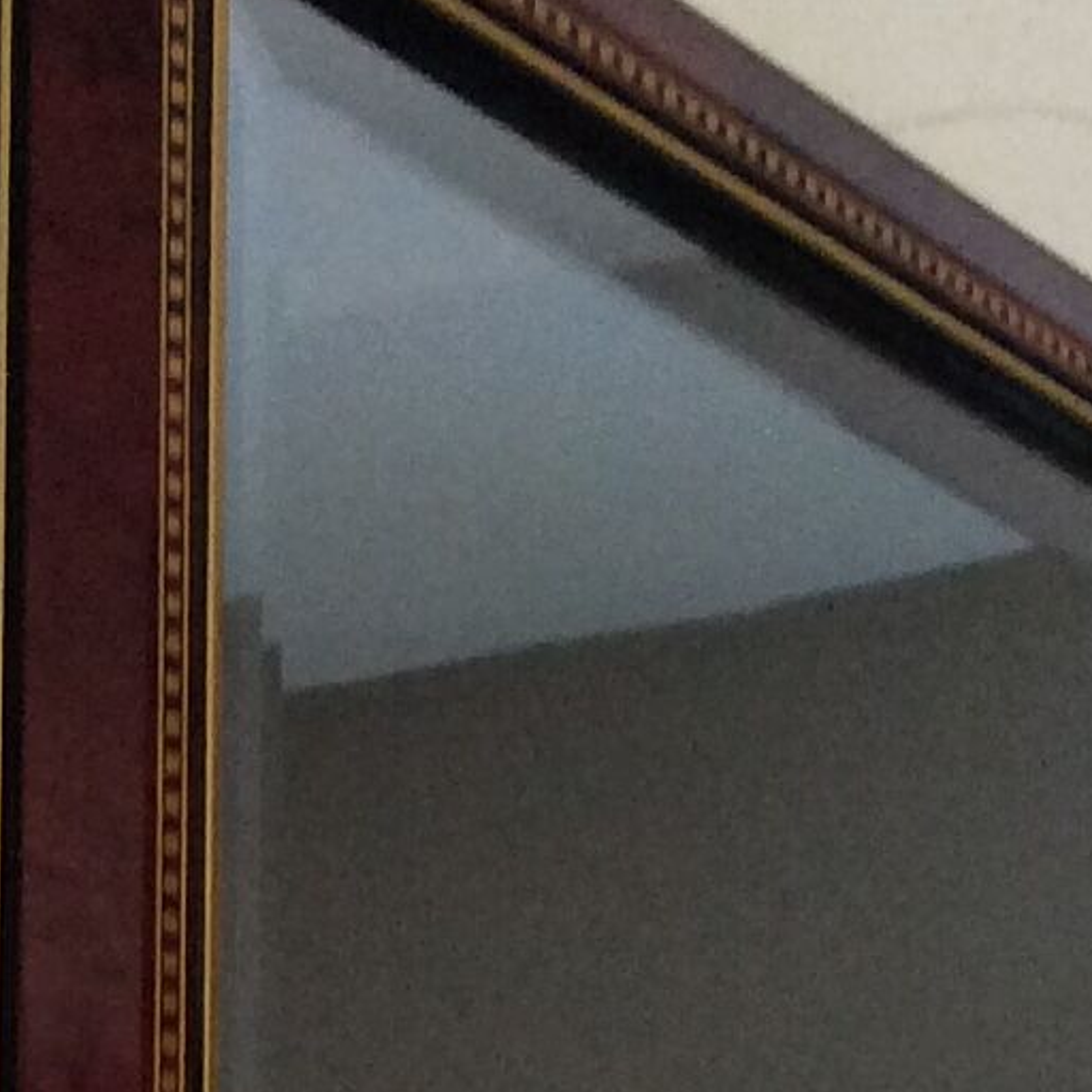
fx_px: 5104
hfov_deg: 12.2
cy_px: 1894
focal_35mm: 143
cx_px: 476
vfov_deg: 11.4
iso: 125
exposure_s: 1/25
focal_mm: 3.3
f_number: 2.4
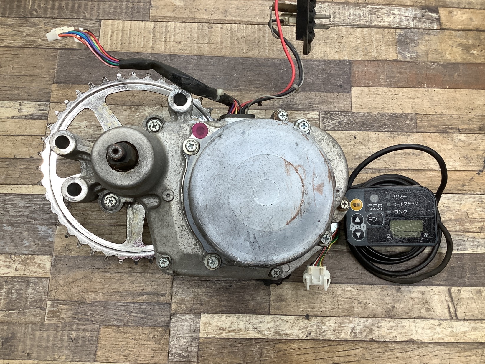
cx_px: 242
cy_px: 182
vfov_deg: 45.5
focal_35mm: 31
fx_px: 434
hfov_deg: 58.3
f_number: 2.4
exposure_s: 1/50
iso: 80
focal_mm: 3.3
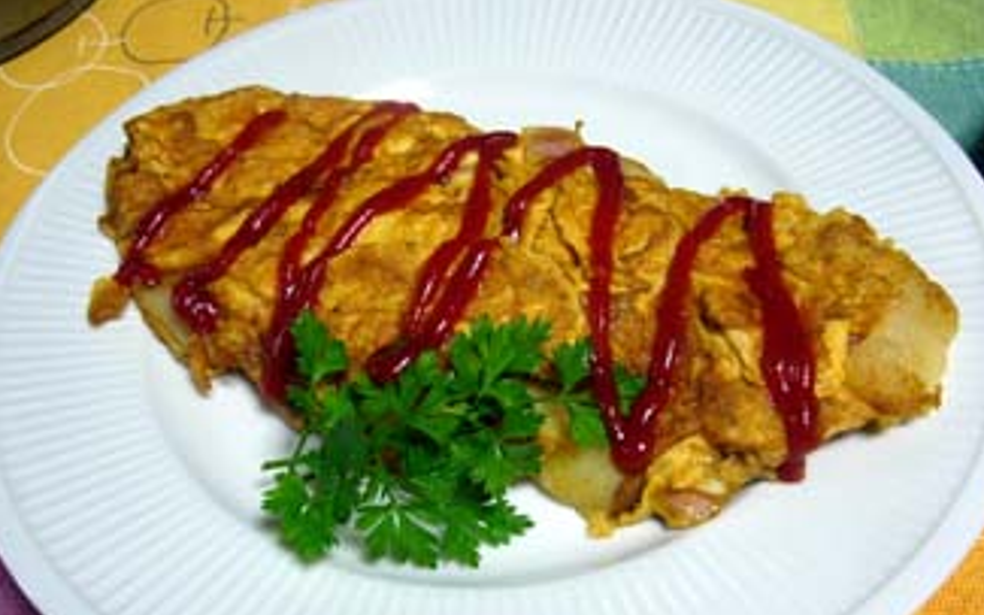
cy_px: 344
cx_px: 475
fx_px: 1073
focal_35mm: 40
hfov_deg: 49.3
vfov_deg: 31.9
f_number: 2.8
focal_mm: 5.8
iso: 80
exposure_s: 1/8
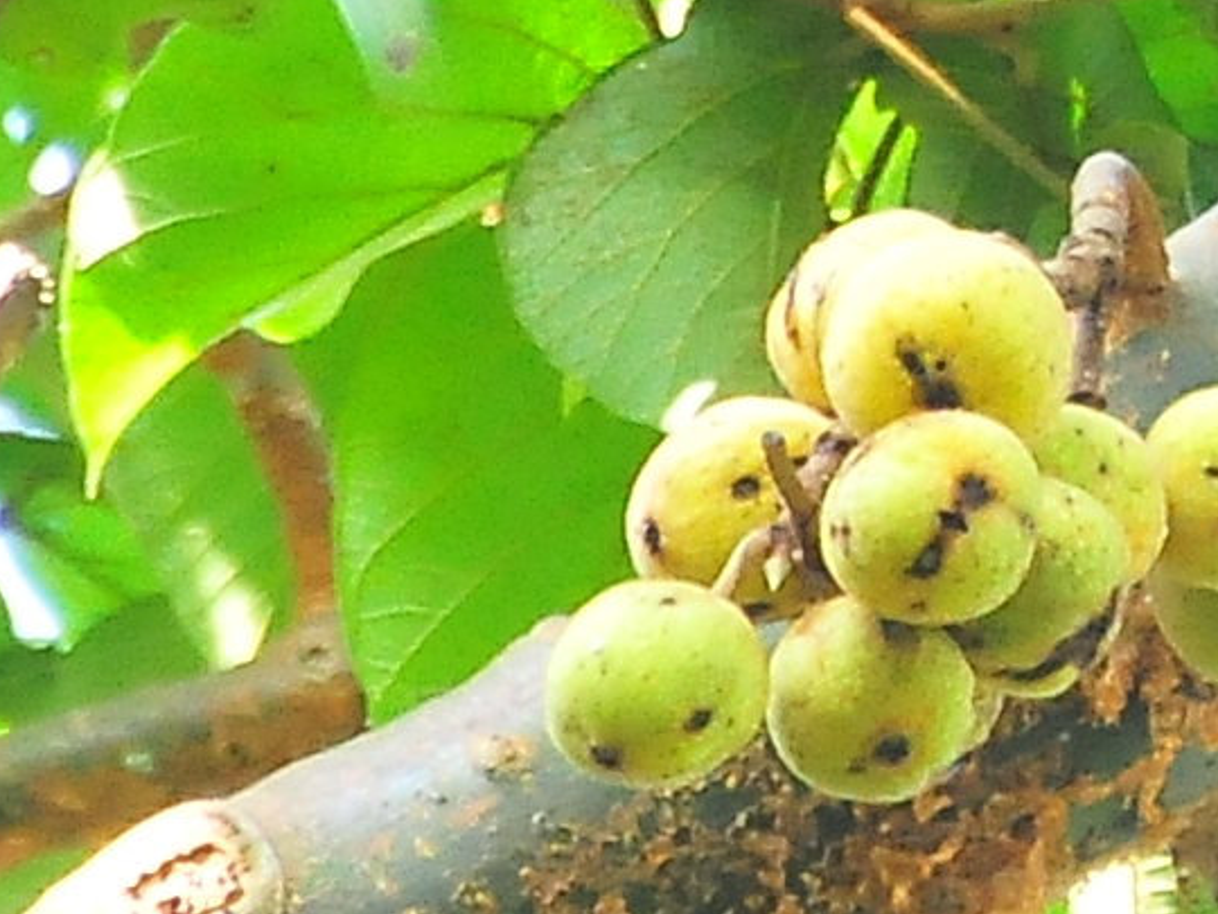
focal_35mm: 3431
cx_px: 3329
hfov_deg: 0.6
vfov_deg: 0.4
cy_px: -1614
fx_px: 120723
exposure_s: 1/125
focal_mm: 300
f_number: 5.6
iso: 1100
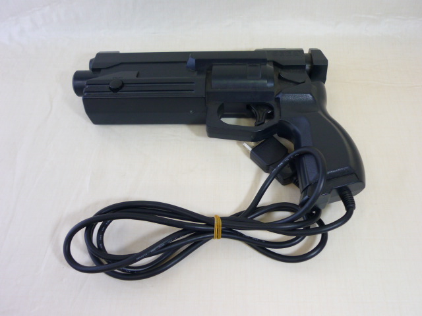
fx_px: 402
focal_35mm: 33
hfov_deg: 55.4
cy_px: 158
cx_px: 211
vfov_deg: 42.9
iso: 125
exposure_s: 1/30
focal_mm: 5.5
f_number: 2.8
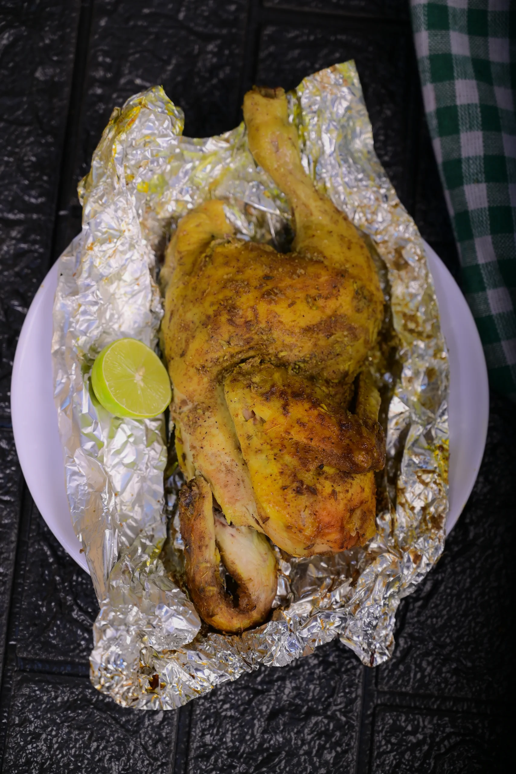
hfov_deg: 19.5
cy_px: 387
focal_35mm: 70
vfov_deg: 28.8
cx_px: 258
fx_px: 1503
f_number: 4
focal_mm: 70
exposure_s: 1/250
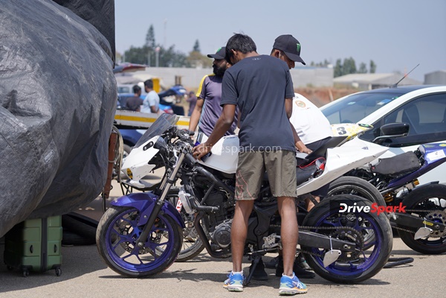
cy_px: 149
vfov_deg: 14.1
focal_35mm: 97
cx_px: 223
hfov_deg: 21.0
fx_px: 1202
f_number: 4
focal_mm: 97
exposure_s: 1/1000
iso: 100
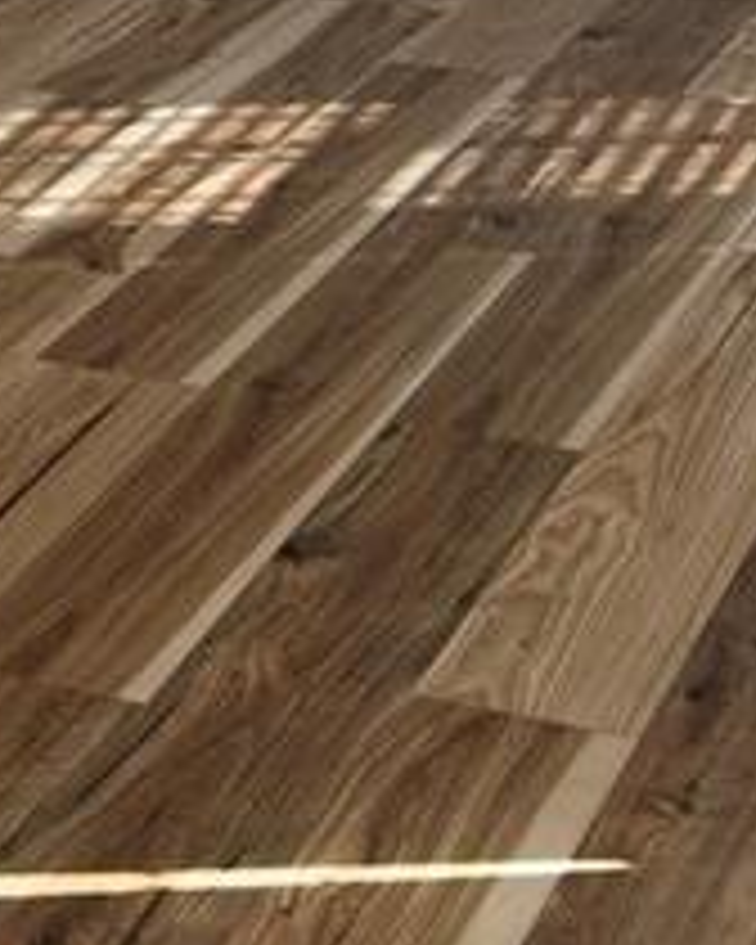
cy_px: -518
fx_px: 3748
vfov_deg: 13.5
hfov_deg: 11.0
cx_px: -423
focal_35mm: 134
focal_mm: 6.76
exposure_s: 1/121
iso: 80
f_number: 1.78
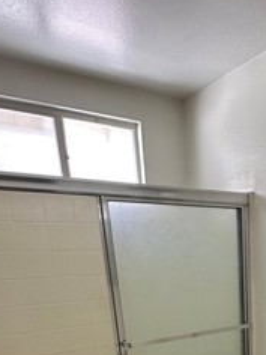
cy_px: 352
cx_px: 292
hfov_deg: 33.1
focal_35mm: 38
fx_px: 389
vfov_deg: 42.5
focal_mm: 2.22
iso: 80
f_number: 2.2
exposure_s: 1/99
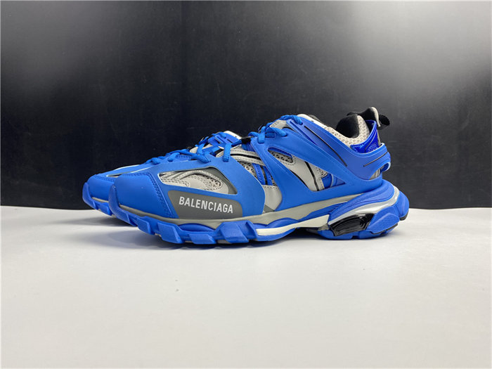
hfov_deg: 67.3
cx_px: 246
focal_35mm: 26
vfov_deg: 53.1
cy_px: 184
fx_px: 370
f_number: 1.8
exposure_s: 1/100
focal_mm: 4.25
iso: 64
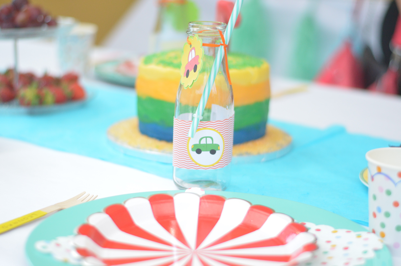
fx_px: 834
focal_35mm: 75
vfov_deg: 18.1
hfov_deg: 27.0
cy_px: 133
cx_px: 200
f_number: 1.8
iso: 1250
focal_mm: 50
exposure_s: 1/4000
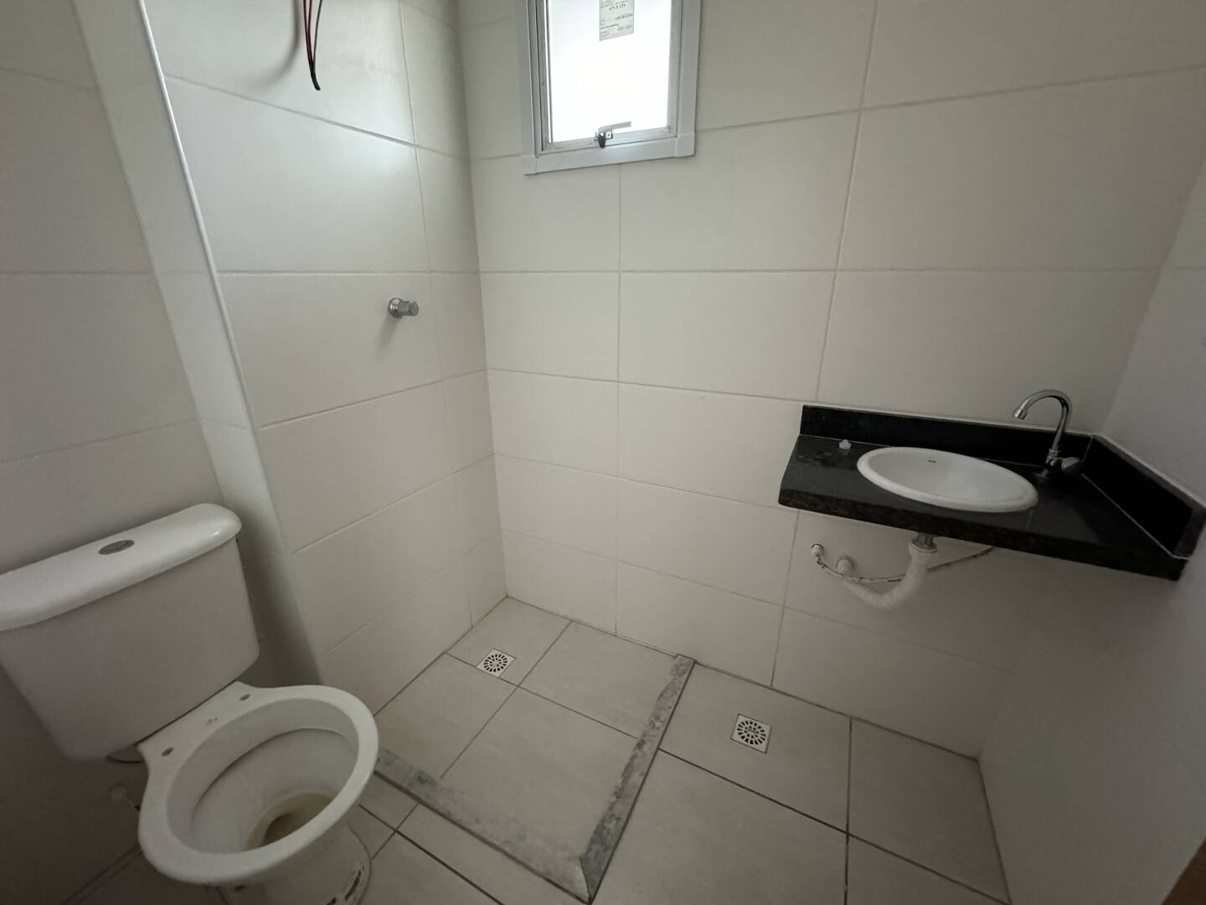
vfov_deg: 85.7
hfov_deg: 102.1
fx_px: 488
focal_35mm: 14
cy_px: 452
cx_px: 603
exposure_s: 1/60
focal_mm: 2.22
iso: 1250
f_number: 2.2
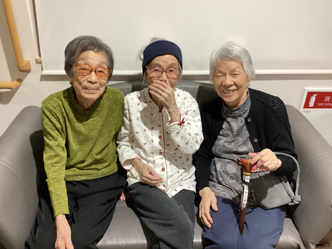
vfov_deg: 45.4
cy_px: 124
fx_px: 297
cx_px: 166
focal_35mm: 31
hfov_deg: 58.4
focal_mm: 3.3
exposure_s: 1/50
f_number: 2.4
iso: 250
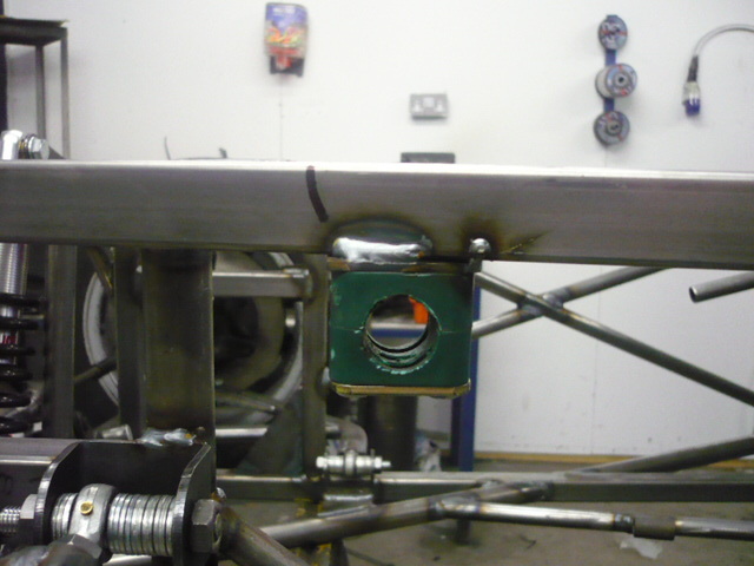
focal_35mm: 35
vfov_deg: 40.7
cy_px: 283
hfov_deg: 52.6
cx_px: 377
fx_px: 762
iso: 400
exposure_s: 1/25
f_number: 2.8
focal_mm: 5.8
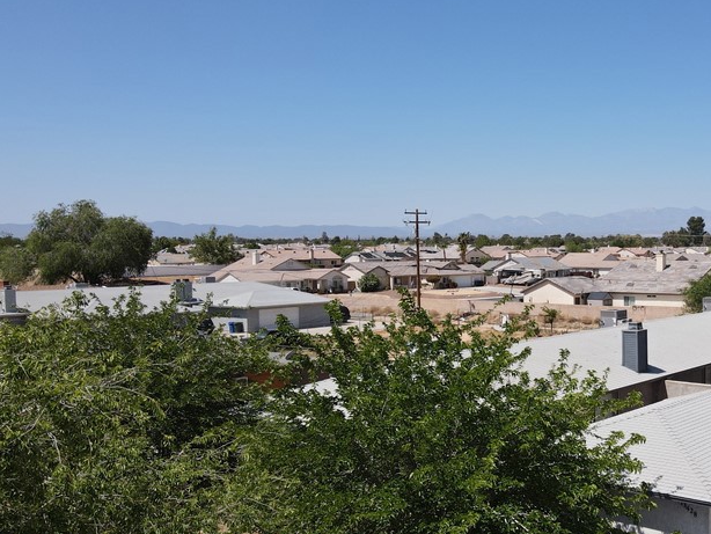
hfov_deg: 44.8
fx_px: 822
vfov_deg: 36.0
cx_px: 555
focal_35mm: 40
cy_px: 254
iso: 100
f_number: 2.8
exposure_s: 1/1000
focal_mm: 4.5
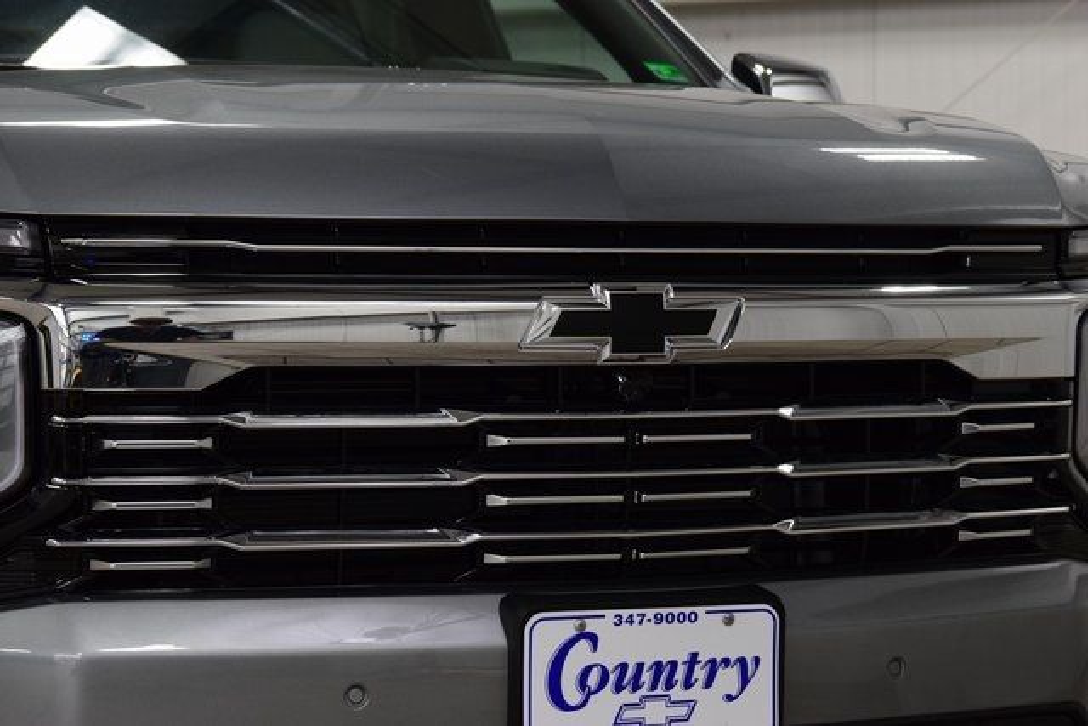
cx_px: 544
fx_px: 2720
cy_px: 363
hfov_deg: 22.6
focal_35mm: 90
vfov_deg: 15.2
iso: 1600
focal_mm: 60
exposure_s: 1/125
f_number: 6.3
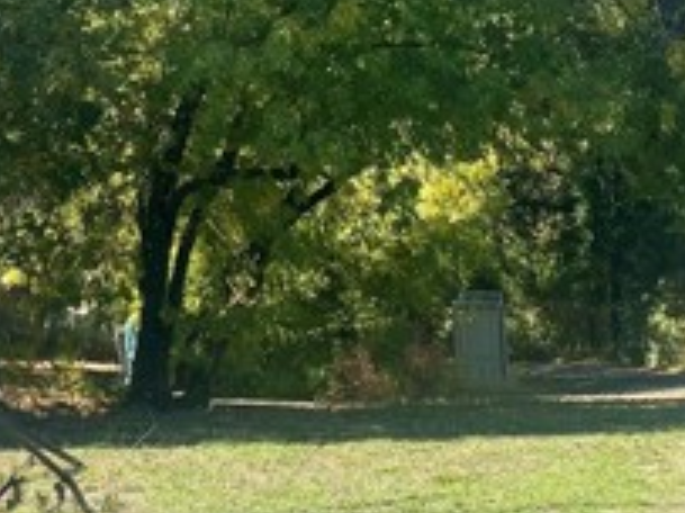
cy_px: -74
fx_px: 1622
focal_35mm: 82
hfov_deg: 23.2
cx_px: 71
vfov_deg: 17.3
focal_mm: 4.25
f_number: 1.8
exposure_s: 1/1377
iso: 32
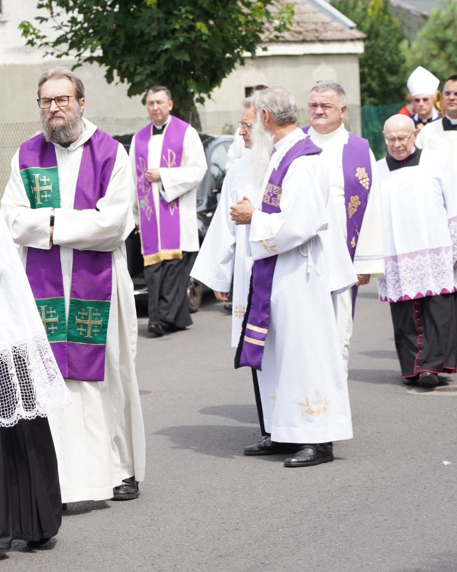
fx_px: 2519
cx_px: 146
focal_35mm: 149
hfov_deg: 10.4
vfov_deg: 12.9
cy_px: 284
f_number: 5.6
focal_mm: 105
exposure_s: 1/200
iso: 100
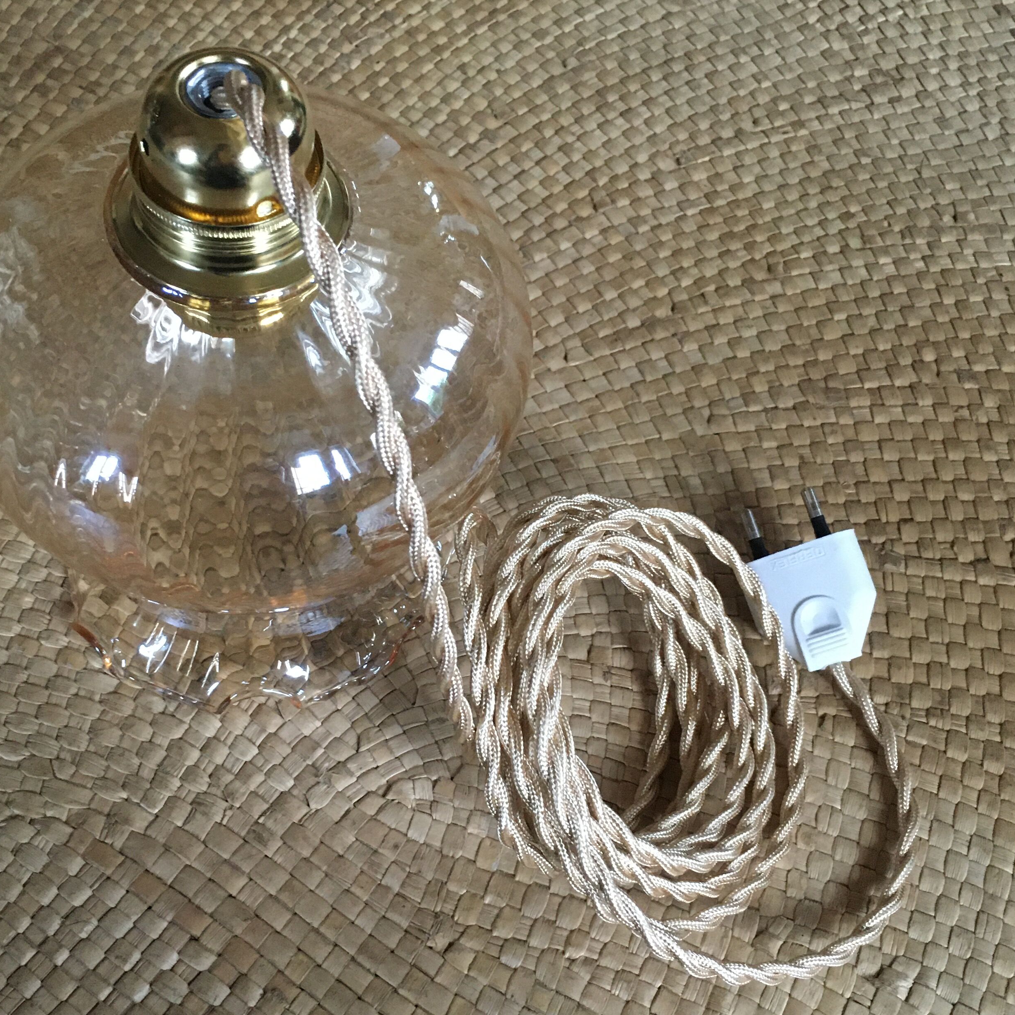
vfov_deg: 40.0
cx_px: 417
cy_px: 573
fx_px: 1393
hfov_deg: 39.9
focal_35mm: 42
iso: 200
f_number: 2.2
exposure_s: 1/17
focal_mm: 4.15
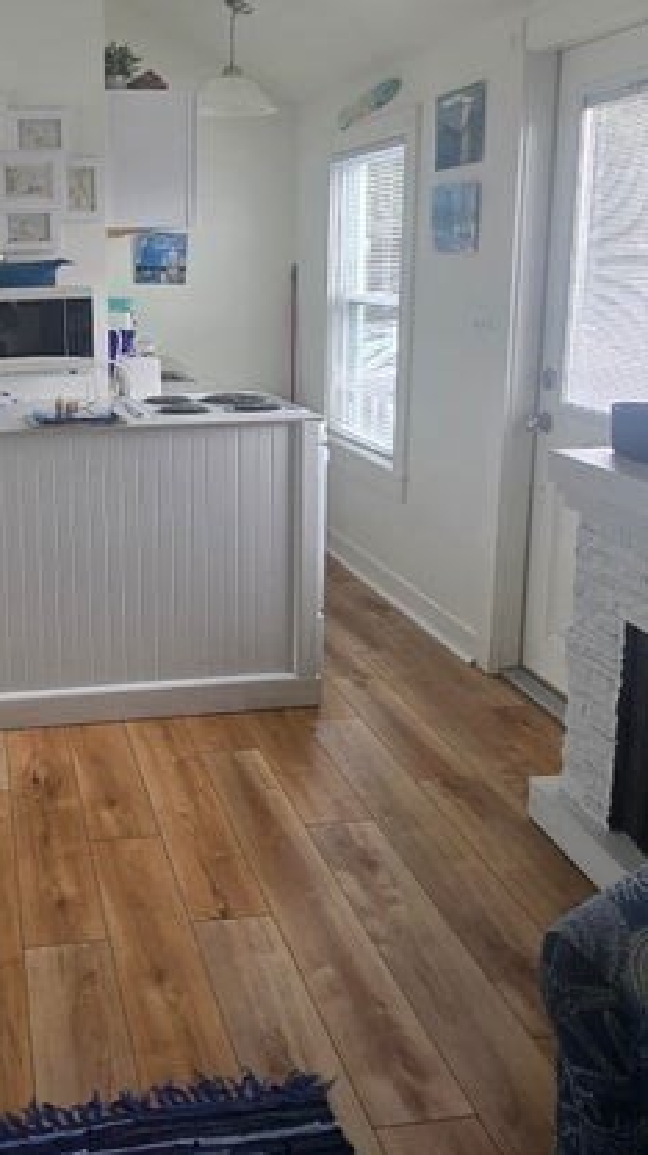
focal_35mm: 29
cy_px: 438
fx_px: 887
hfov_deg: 37.5
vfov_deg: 65.2
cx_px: 68
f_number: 2.2
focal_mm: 2.2
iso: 64
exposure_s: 1/60
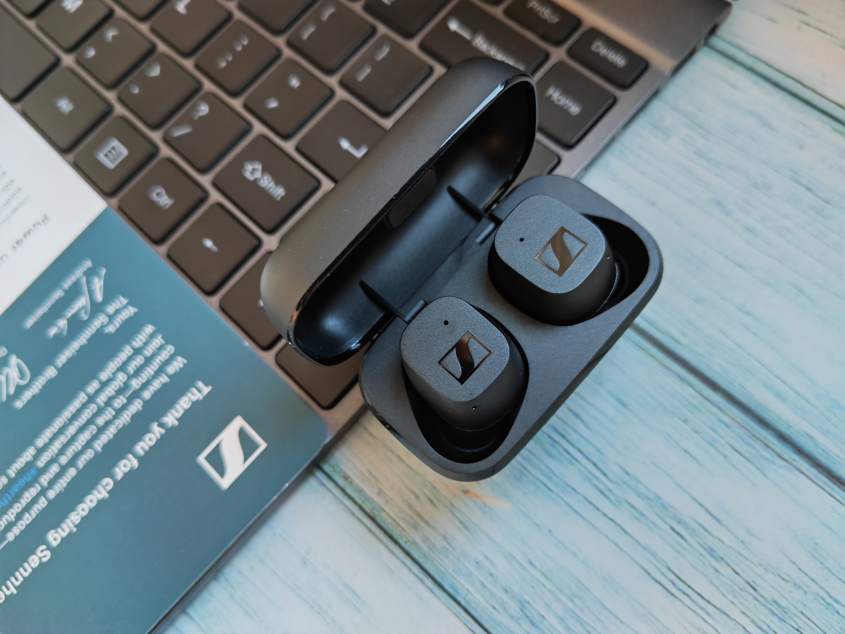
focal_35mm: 27
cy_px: 317
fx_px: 659
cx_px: 422
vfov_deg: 51.4
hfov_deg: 65.3
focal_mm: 5.52
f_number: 1.9
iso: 498
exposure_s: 1/50
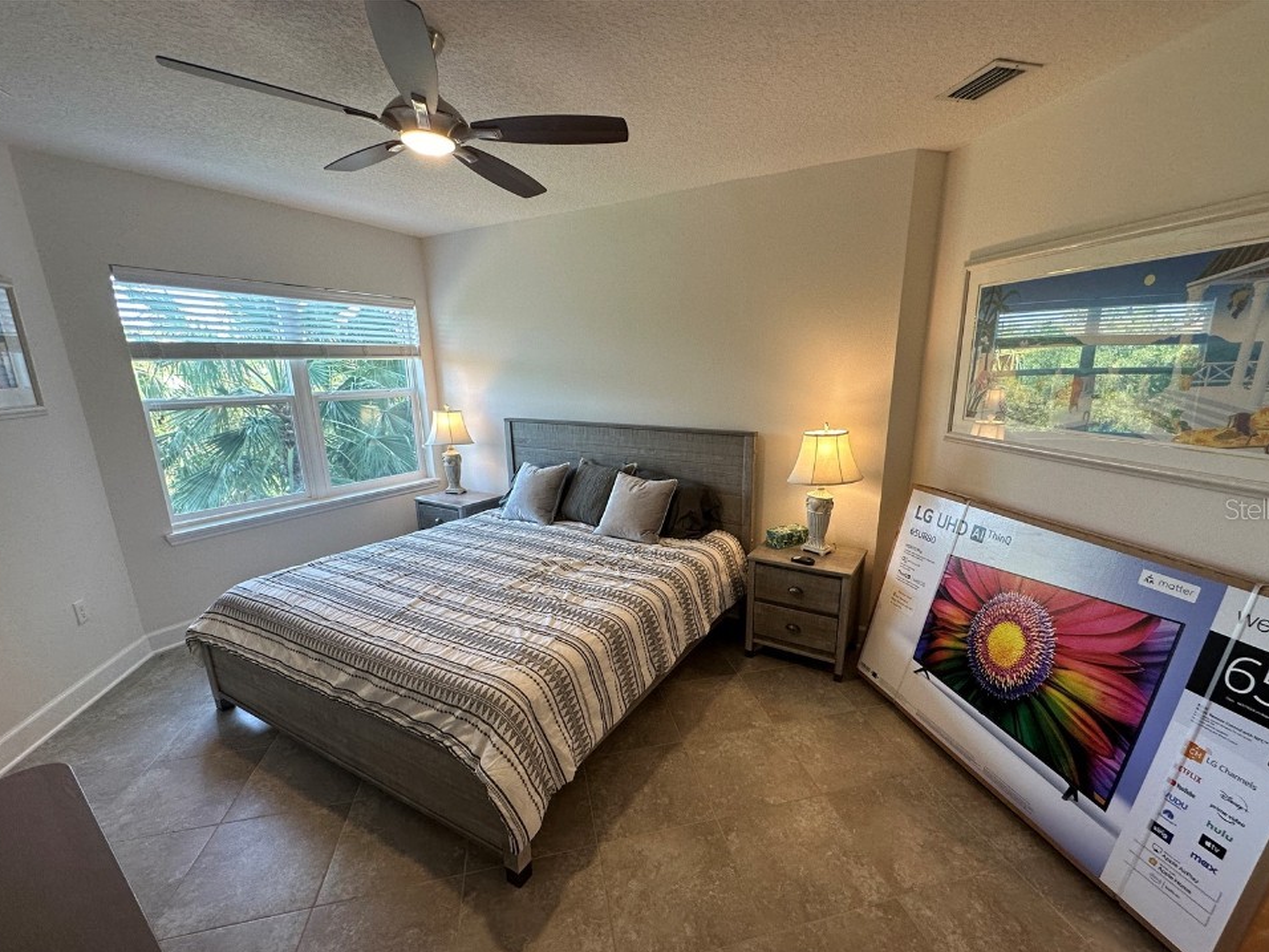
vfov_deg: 81.6
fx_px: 550
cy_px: 509
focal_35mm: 15
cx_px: 670
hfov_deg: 98.1
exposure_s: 1/120
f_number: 2.2
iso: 125
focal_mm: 2.22
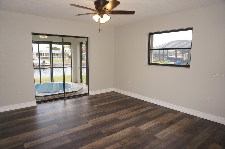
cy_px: 74
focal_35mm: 24
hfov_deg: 73.8
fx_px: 150
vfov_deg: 53.0
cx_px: 112
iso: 250
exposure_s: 1/160
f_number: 4
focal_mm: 16
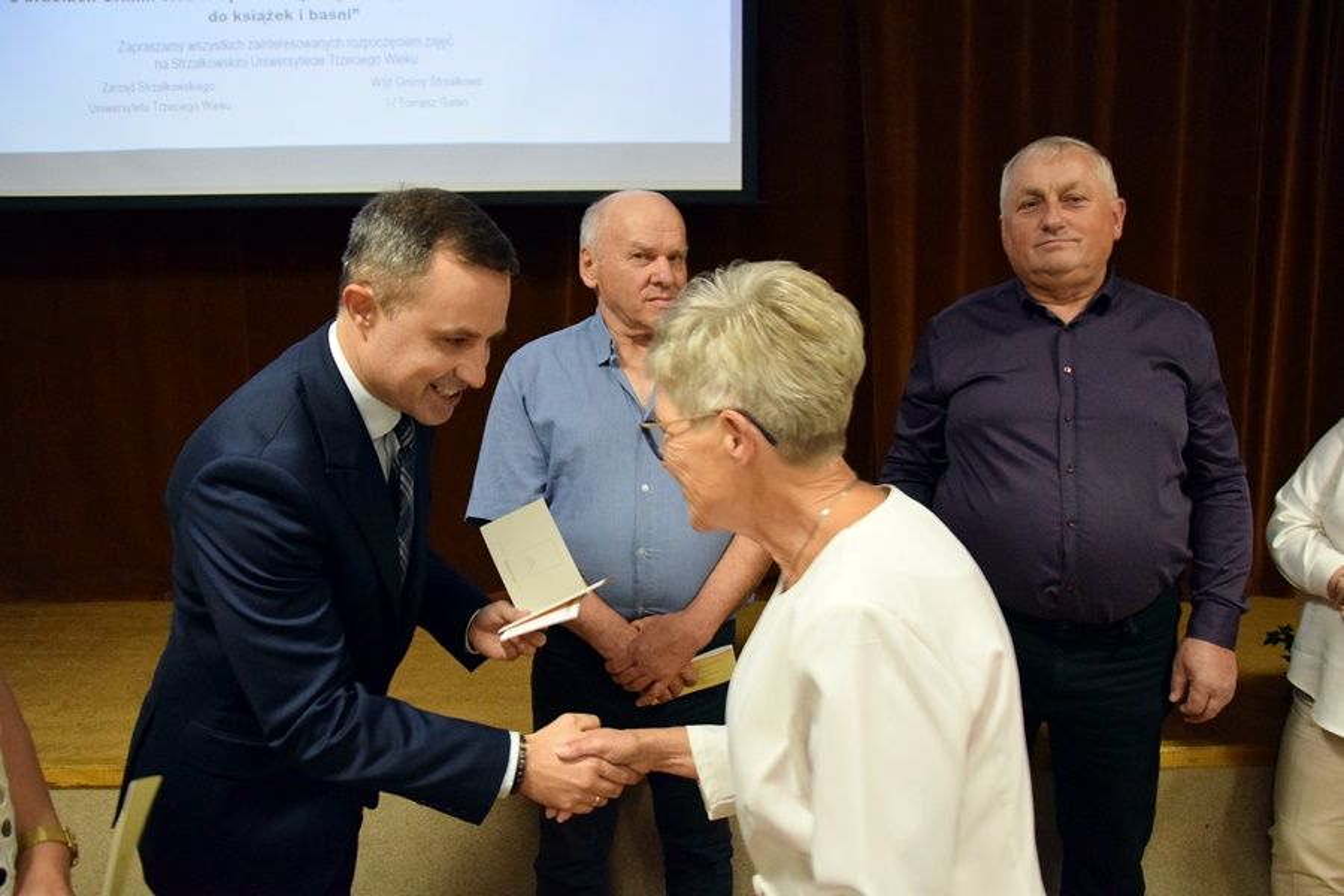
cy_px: 448
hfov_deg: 59.5
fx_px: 1176
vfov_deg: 41.7
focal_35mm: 32
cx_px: 672
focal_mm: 21
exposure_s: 1/100
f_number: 3.8
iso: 4000
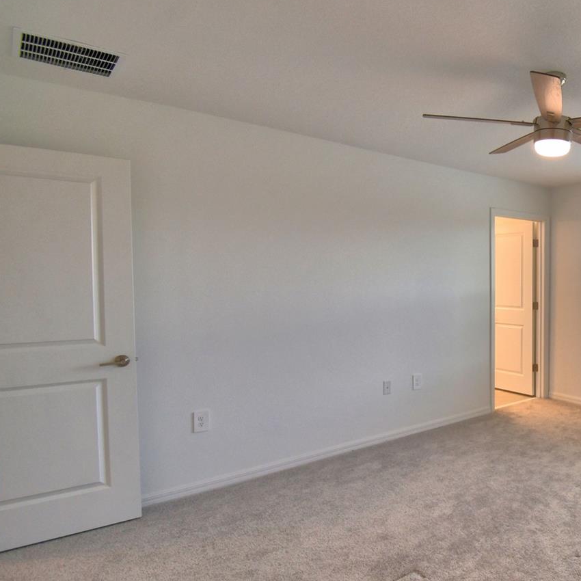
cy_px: 300
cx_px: 530
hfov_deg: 55.7
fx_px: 456
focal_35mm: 24
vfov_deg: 65.0
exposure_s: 1/125
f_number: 4.5
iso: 250
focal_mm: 10
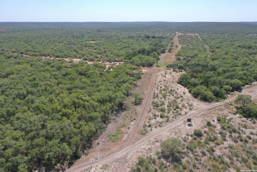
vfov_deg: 46.4
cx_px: 128
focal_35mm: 28
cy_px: 86
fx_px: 200
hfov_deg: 65.5
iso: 100
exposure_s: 1/400
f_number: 5.6
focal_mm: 10.26
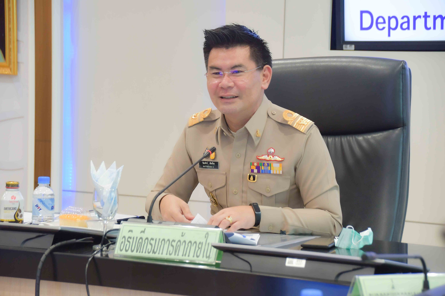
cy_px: 148
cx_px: 222
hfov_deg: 15.2
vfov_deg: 10.2
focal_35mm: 135
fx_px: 1669
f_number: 5.6
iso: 1000
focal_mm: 90
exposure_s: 1/60
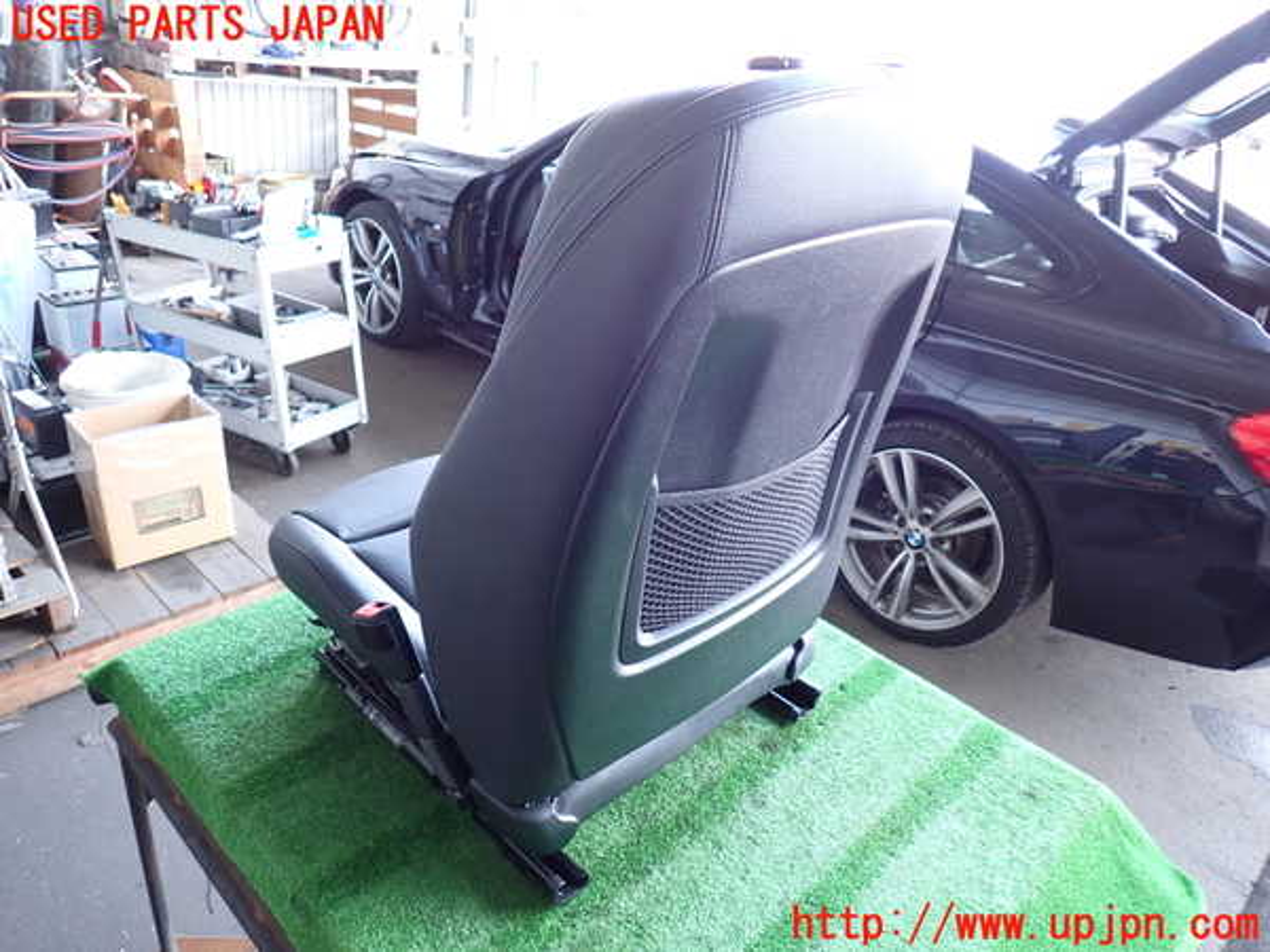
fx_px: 917
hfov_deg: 69.4
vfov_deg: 54.9
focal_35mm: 25
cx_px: 635
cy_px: 476
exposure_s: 1/30
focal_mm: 4.5
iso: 200
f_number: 2
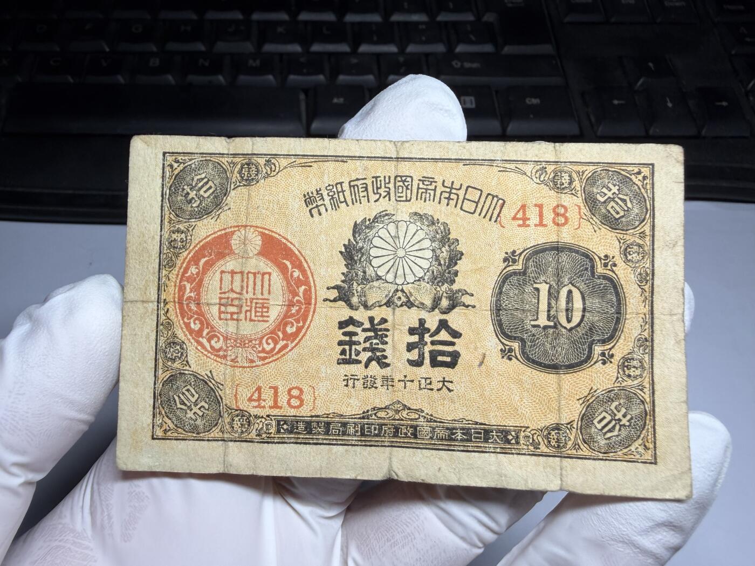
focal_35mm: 26
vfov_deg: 53.1
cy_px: 283
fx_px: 567
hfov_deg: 67.3
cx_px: 378
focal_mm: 2.22
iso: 40
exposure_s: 1/121
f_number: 2.2
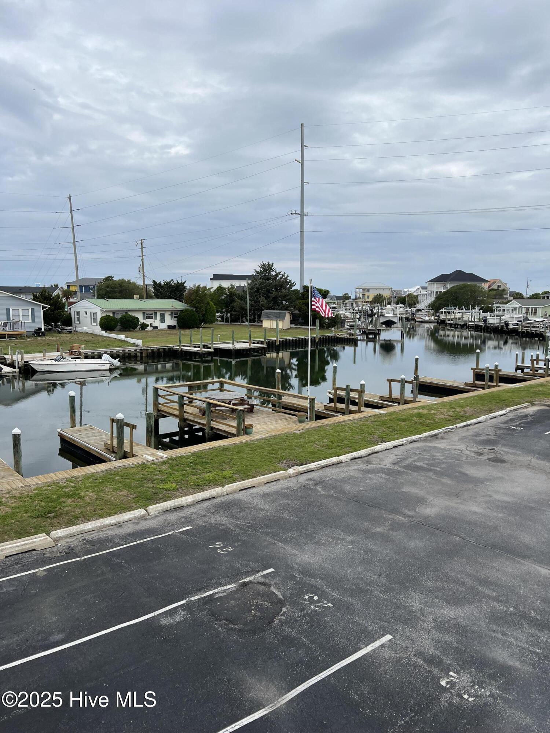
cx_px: 275
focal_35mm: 26
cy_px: 366
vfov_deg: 67.3
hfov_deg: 53.1
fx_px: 551
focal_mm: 5.7
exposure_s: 1/2404
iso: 50
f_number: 1.5
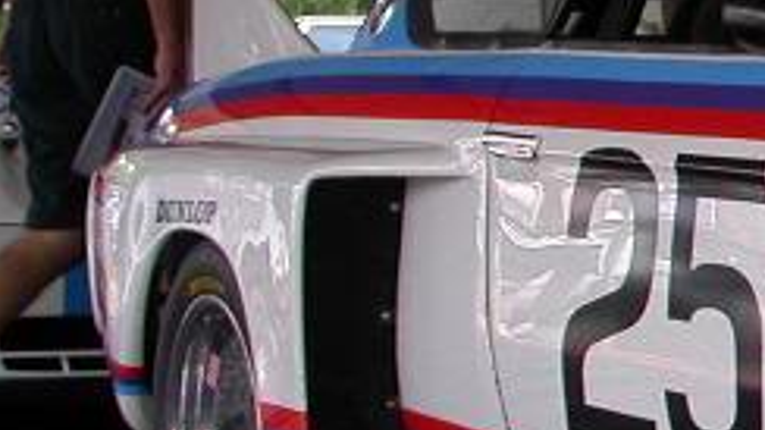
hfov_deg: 11.1
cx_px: 1574
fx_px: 3528
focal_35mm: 174
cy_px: 195
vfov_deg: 7.0
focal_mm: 7.9
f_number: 4.7
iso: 100
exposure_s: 1/131
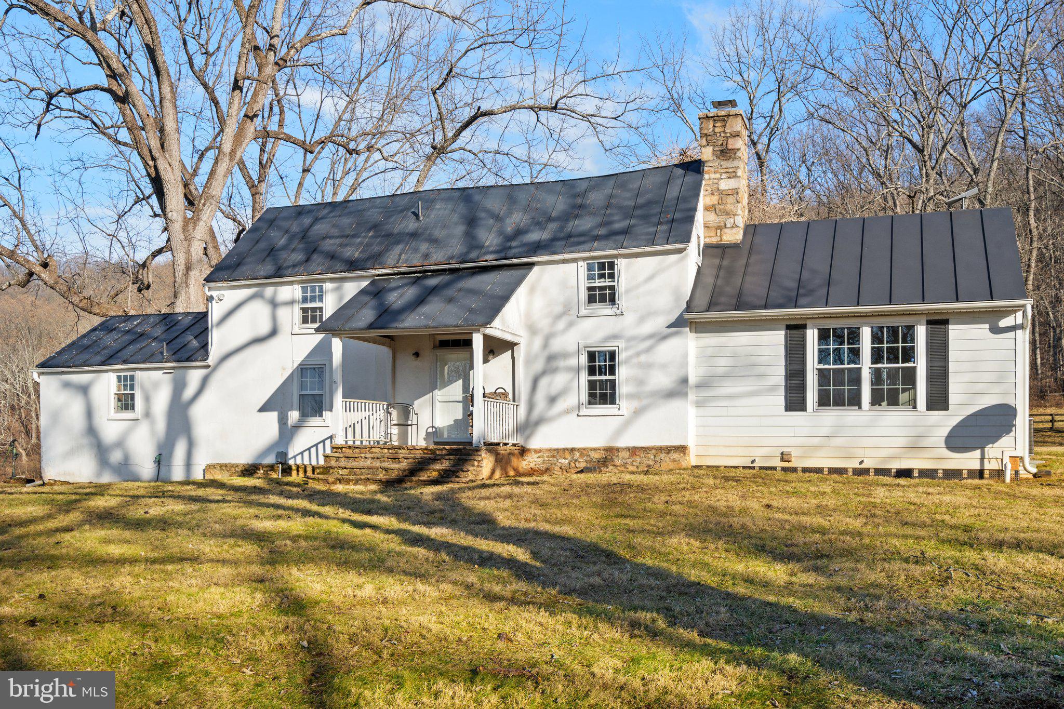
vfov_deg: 40.0
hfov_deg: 57.2
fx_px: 975
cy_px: 354
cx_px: 532
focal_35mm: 33
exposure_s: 1/250
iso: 200
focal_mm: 33
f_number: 13
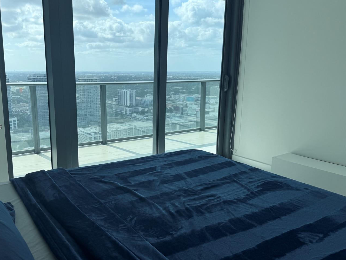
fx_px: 300
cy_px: 127
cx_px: 131
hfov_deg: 59.3
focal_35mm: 30
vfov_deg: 46.8
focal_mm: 6.76
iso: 80
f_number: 1.78
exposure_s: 1/3802
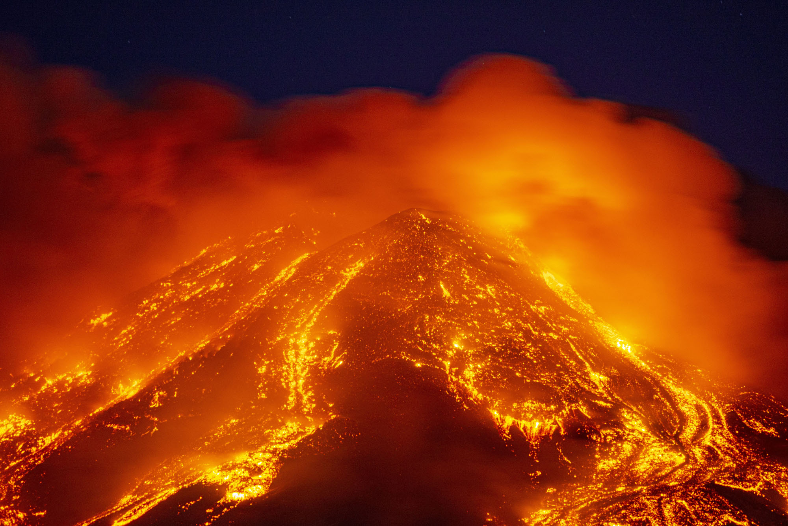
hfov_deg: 3.4
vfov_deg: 2.3
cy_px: 263
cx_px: 394
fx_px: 13137
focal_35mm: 600
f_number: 6.3
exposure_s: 1.6
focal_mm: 600
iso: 400
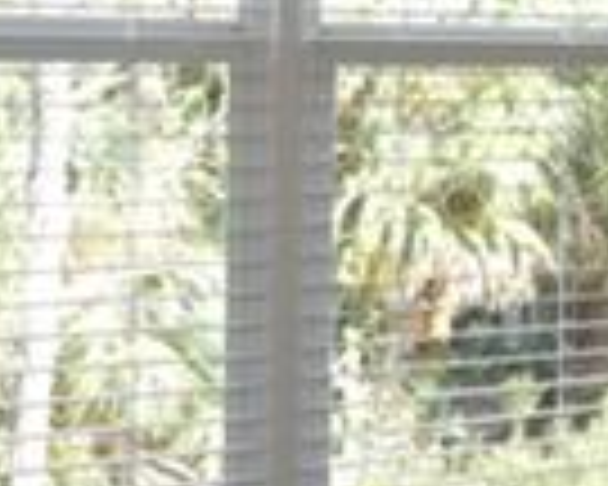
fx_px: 1925
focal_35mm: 107
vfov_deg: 14.3
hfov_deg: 10.6
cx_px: 1923
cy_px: 45
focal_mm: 15
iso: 800
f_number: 5
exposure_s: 1/100
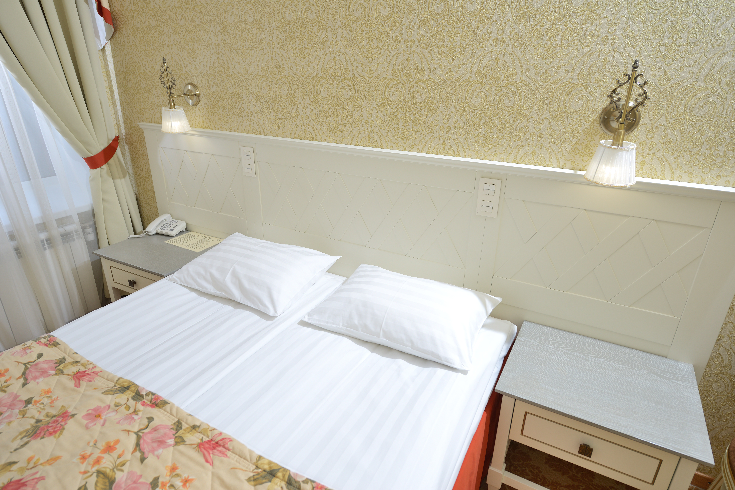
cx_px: 368
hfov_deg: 81.2
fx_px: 429
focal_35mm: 21
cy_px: 245
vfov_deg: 59.5
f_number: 5
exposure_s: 1/160
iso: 125
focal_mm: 21
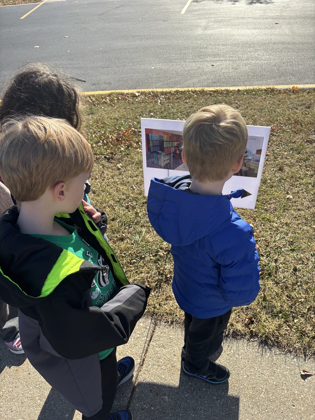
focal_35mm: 26
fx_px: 315
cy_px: 210
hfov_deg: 53.1
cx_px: 158
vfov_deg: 67.3
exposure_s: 1/1949
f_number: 1.6
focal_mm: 5.96
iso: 50
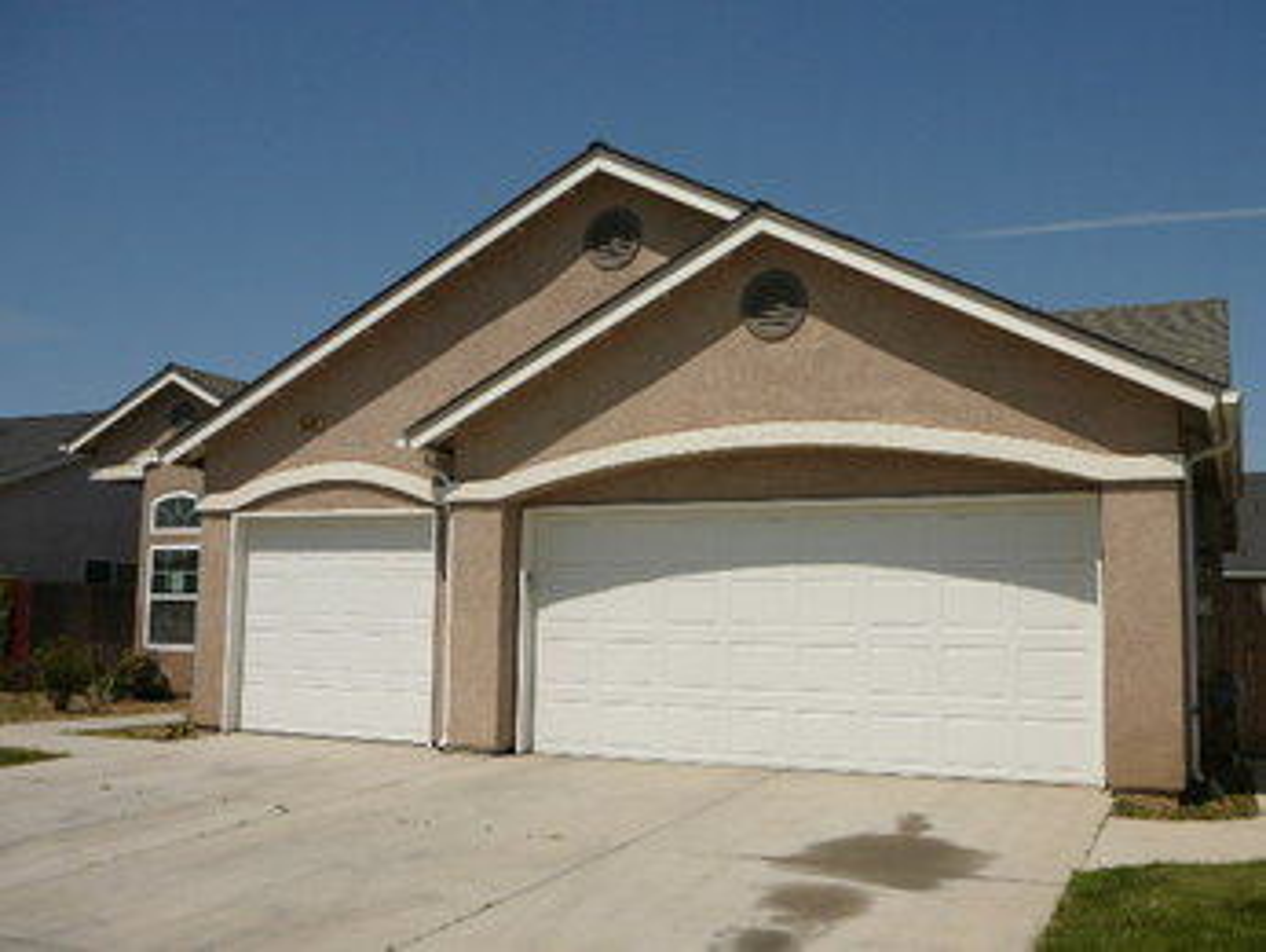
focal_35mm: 35
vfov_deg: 40.7
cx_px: 633
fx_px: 1281
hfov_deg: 52.6
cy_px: 476
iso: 80
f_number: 5
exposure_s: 1/1300
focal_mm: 5.2
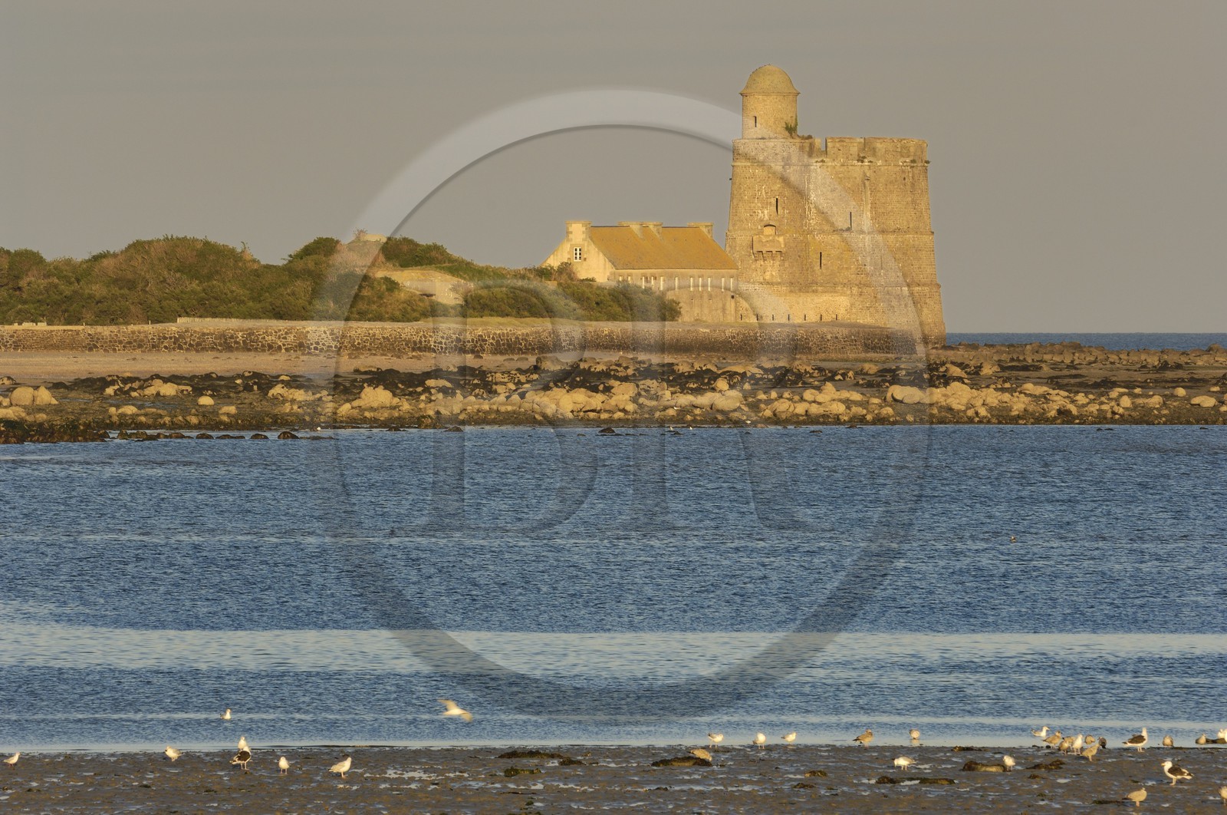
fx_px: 15316
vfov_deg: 3.0
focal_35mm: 450
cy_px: 408
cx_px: 614
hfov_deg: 4.6
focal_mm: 300
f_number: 10
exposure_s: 1/60
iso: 100
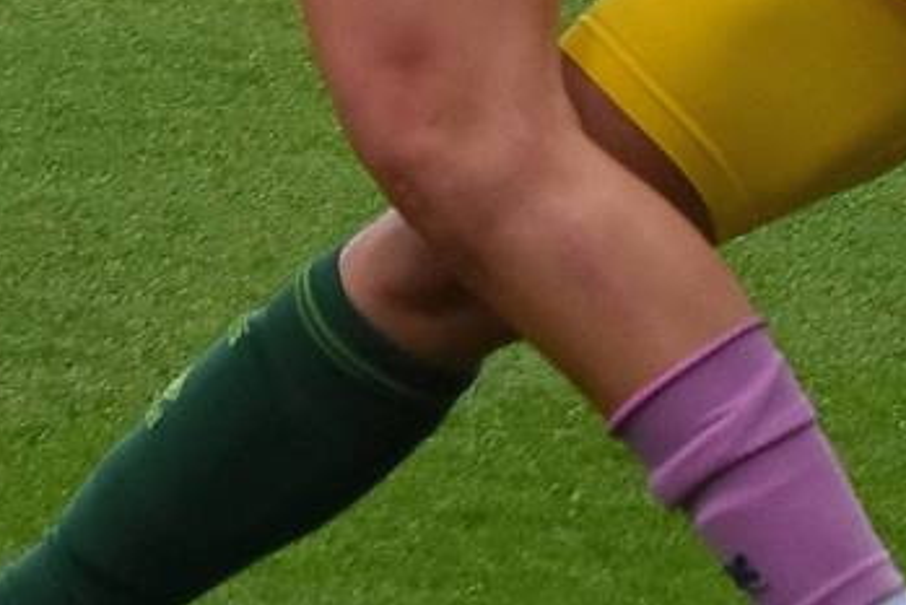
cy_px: -306
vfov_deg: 2.4
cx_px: -457
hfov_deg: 3.6
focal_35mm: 577
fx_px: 14526
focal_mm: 70
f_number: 4.5
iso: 500
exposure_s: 1/800
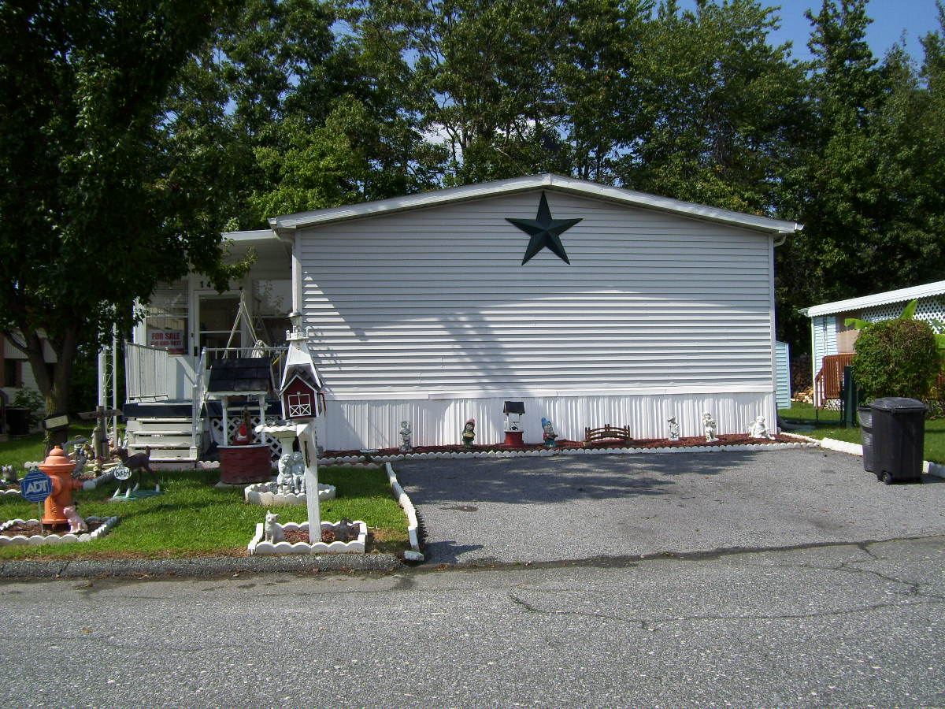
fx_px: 983
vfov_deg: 39.7
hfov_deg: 51.4
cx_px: 472
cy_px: 354
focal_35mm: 36
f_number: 4.8
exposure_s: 1/640
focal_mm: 6
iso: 80
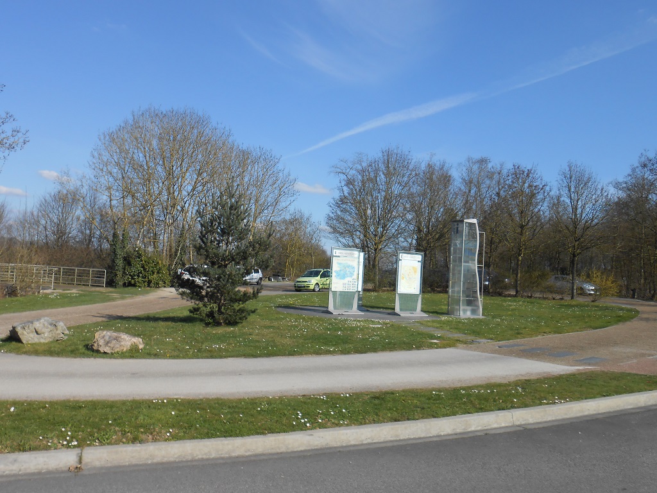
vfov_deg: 46.8
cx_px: 328
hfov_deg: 60.0
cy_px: 246
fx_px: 569
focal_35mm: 30
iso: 80
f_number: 3.8
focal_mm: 5.3
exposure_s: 1/1000
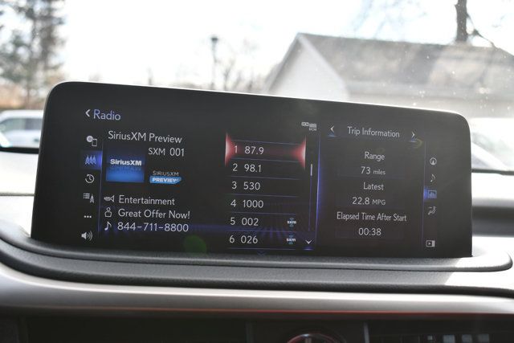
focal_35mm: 45
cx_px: 257
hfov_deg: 43.6
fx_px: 643
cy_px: 172
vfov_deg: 29.9
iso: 250
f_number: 5.6
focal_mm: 30
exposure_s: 1/250
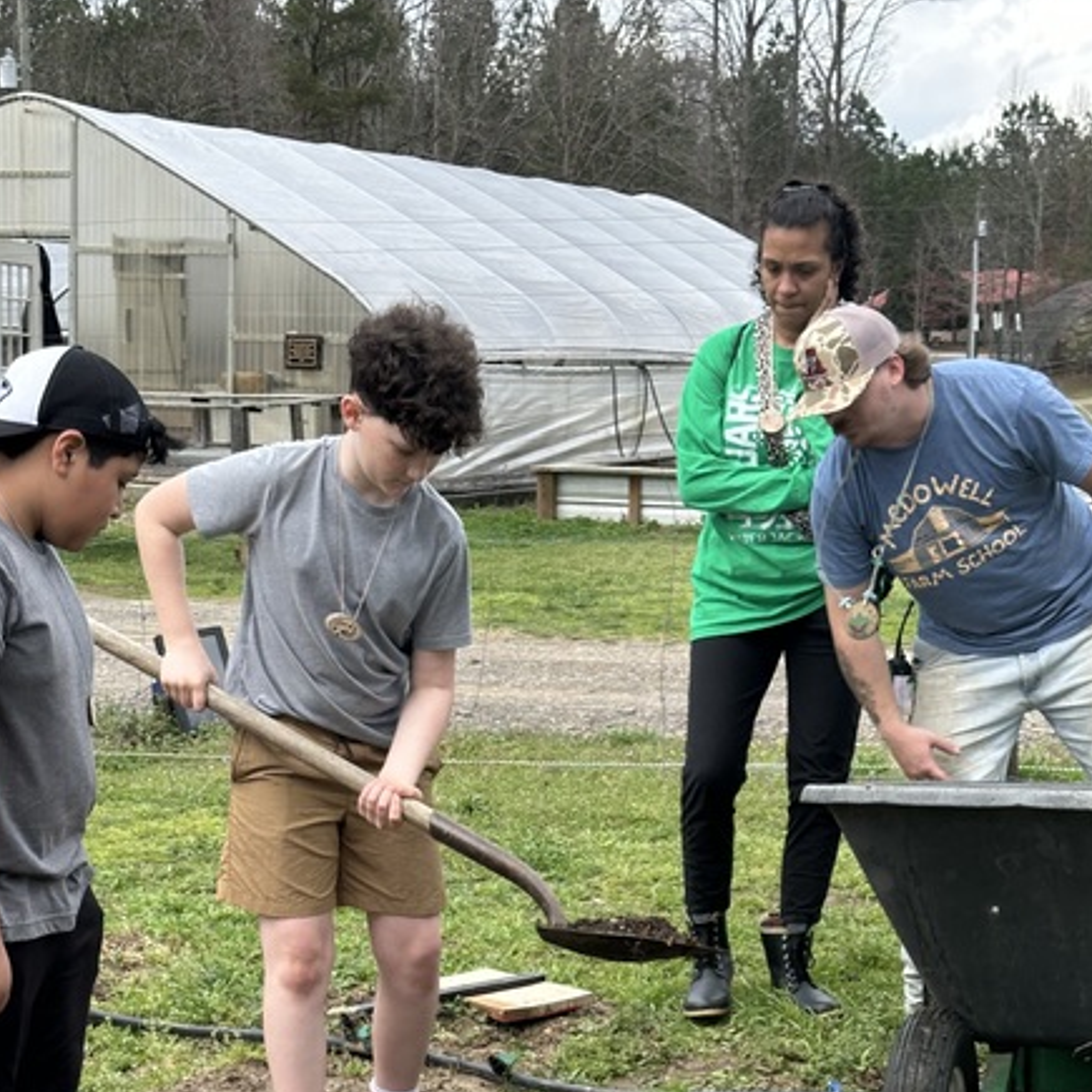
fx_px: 2784
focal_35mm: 78
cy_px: 946
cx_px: 487
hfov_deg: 22.2
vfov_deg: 21.8
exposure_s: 1/1050
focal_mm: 6.86
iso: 64
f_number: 1.78
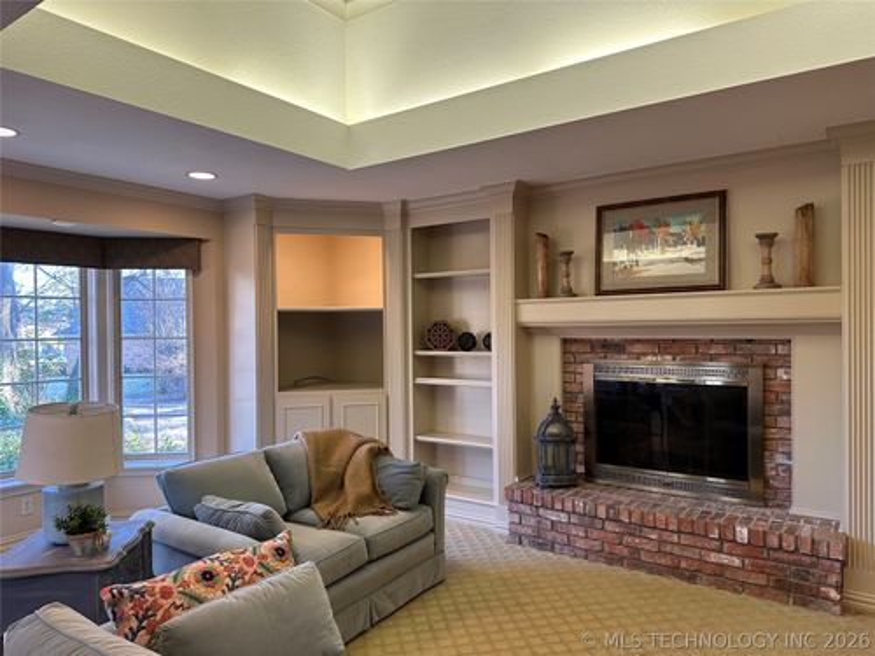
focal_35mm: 24
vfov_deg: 56.8
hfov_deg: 71.6
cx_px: 438
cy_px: 328
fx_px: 607
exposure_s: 1/60
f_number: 1.78
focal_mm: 6.86
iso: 125
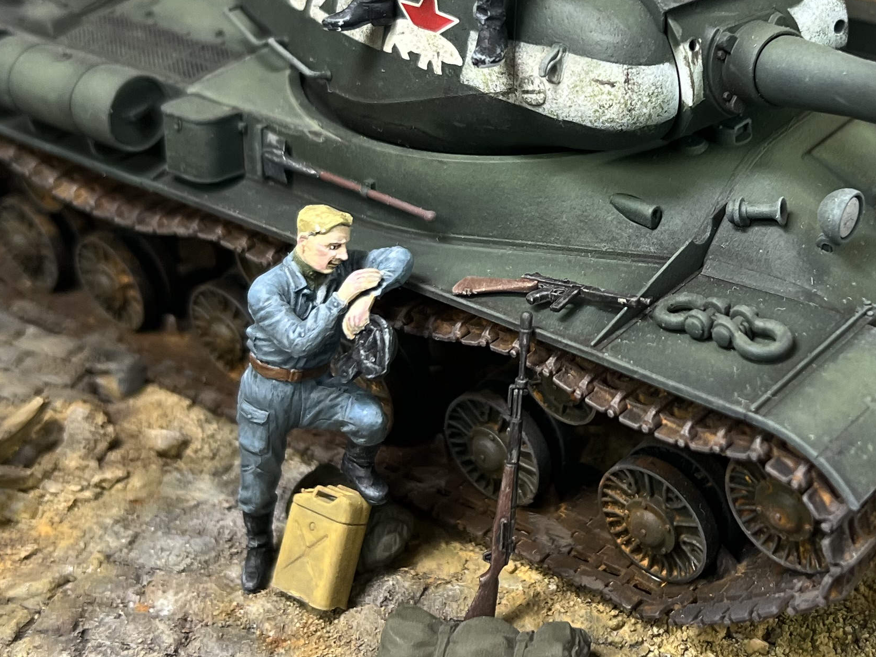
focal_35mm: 63
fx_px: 1594
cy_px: 208
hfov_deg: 30.4
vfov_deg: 23.2
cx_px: 613
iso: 125
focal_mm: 5.7
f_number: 1.5
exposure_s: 1/117
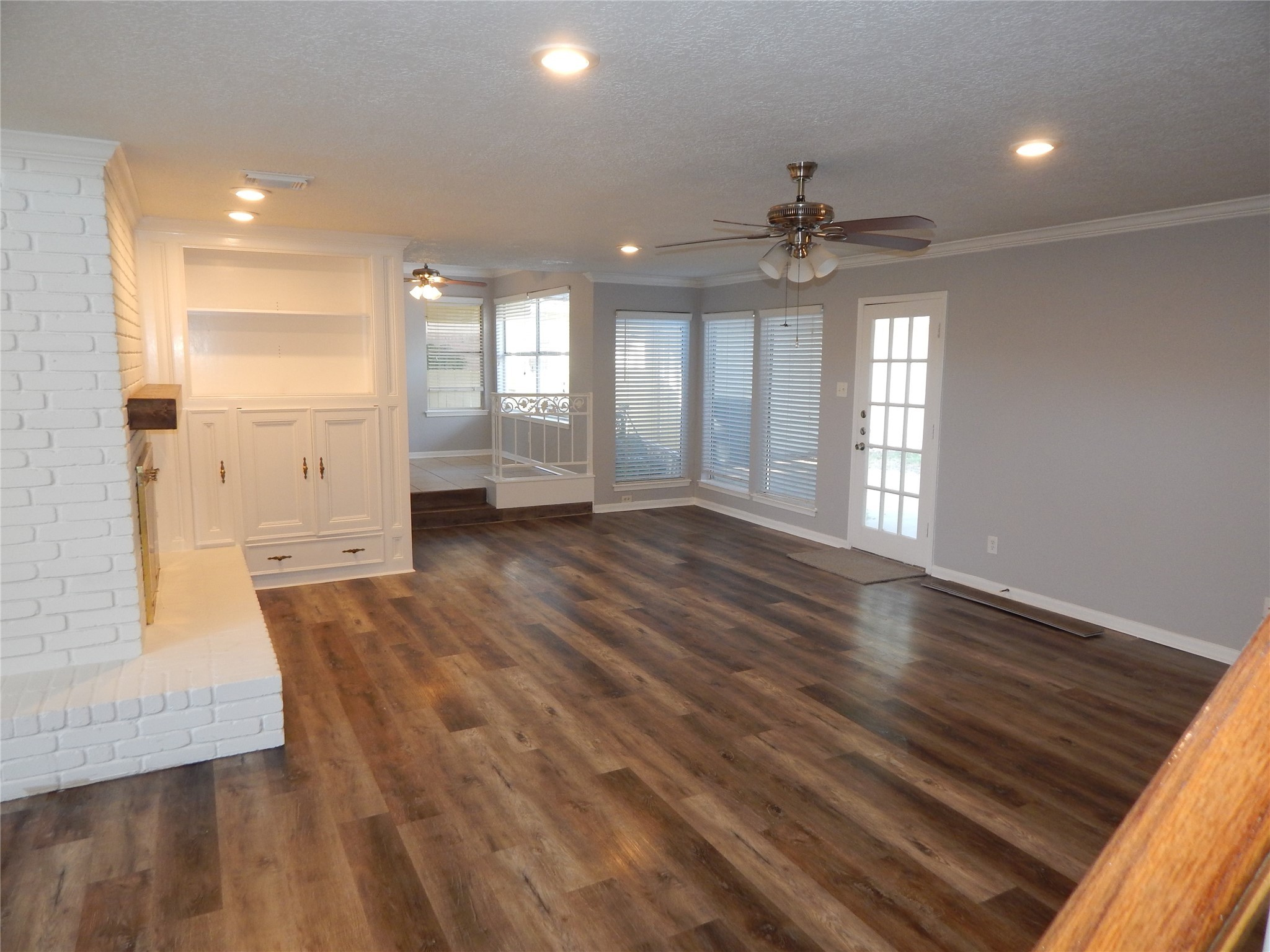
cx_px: 635
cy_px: 476
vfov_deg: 61.1
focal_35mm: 22
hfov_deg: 76.4
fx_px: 807
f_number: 3
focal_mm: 4
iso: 200
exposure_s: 1/30
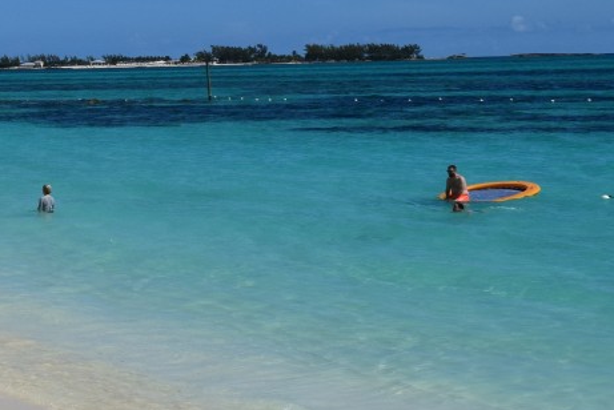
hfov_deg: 21.9
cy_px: -72
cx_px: -274
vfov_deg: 16.6
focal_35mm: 79
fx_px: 1348
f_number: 11
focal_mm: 18
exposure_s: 1/640
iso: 200
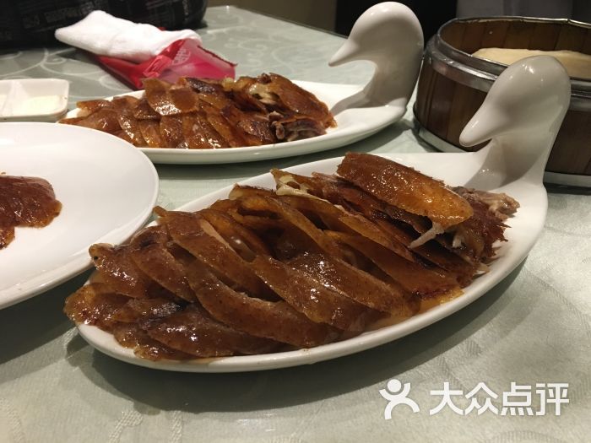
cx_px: 296
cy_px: 222
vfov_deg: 48.2
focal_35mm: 29
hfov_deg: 61.7
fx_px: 495
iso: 160
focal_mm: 4.15
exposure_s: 1/33
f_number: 2.2
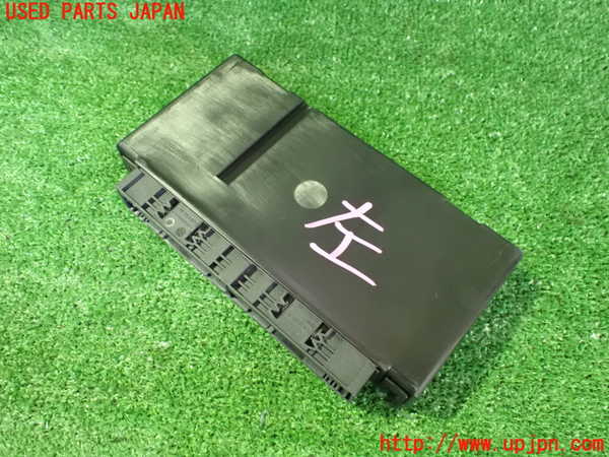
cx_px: 304
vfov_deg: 46.8
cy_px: 228
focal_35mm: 30
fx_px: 528
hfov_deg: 60.0
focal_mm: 5.4
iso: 1600
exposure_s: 1/25
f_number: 2.3
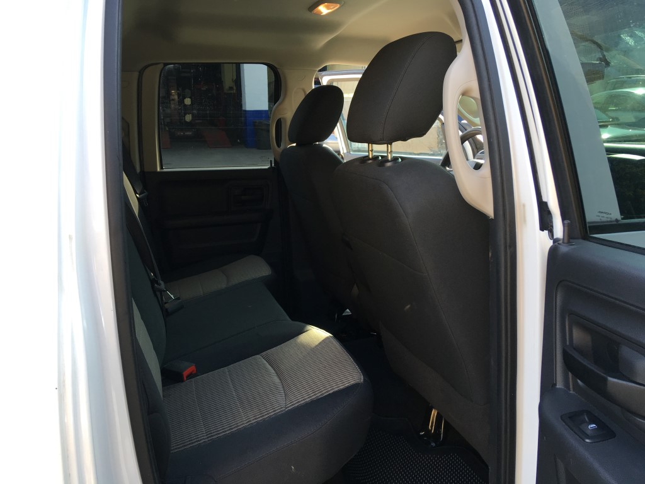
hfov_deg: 61.7
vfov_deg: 48.2
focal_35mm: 29
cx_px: 322
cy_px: 242
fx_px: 540
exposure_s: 1/120
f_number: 2.2
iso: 32
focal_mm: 4.15
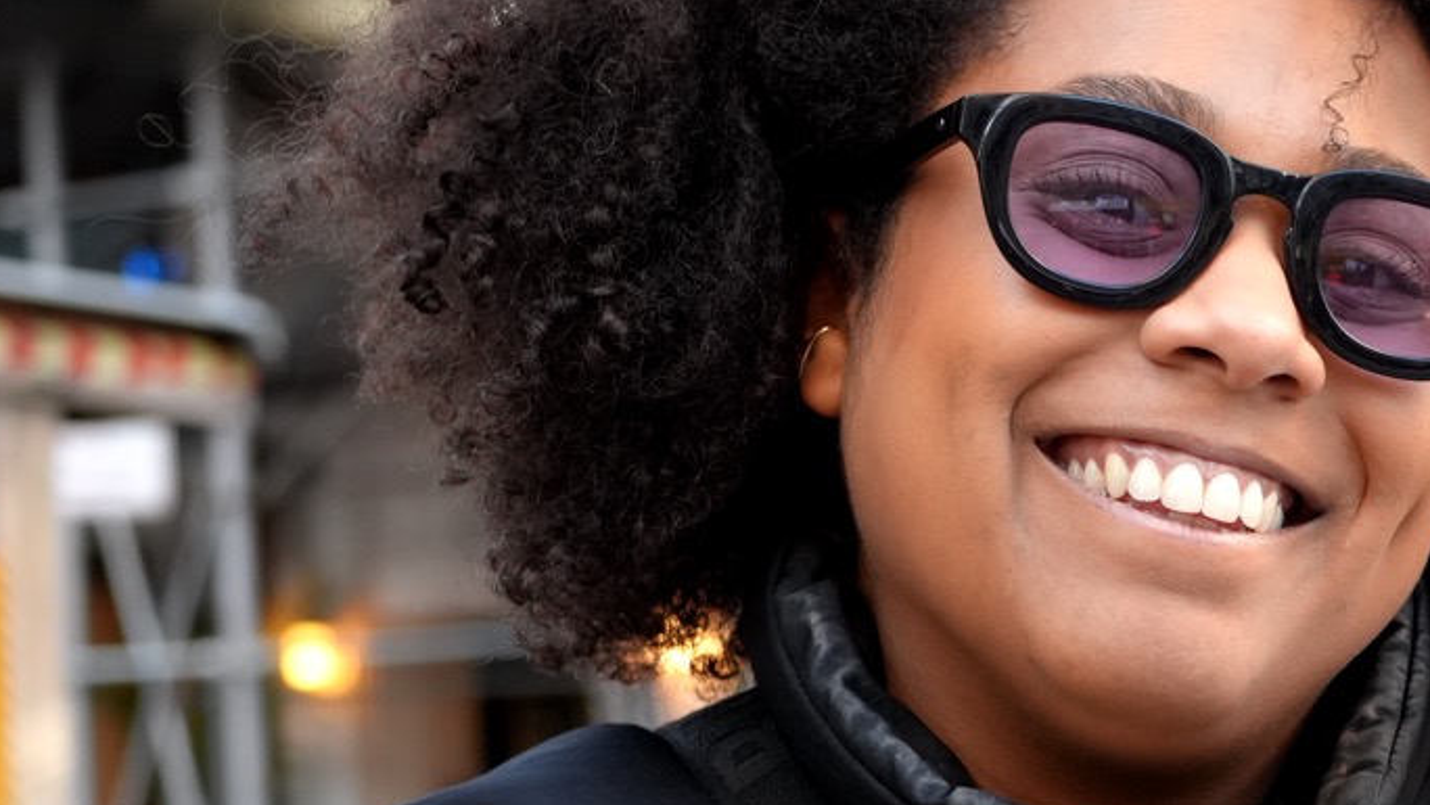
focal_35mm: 147
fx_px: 5575
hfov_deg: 13.7
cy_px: 1064
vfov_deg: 8.1
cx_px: 2149
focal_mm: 40
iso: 640
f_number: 4
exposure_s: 1/160
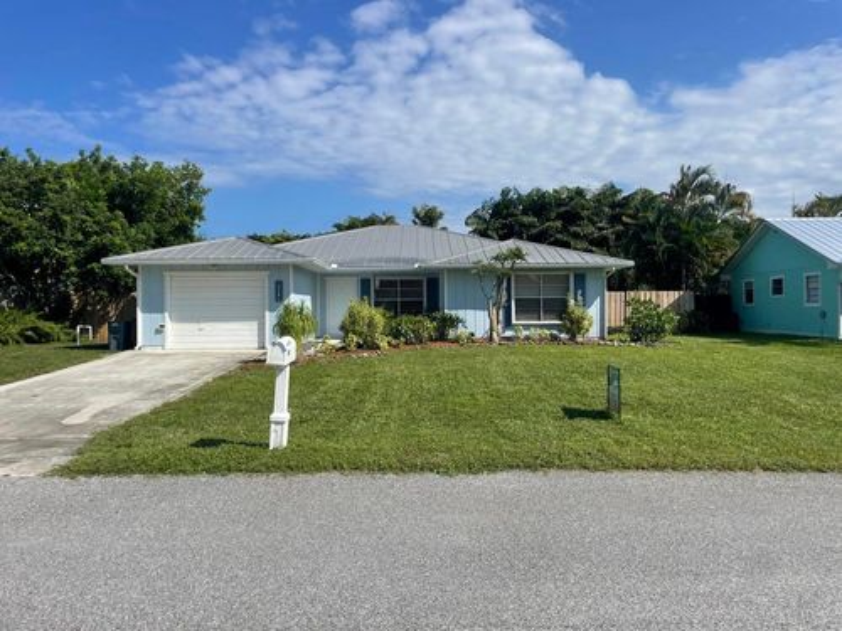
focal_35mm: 26
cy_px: 316
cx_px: 421
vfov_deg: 53.1
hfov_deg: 67.3
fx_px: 632
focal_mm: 4.2
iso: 32
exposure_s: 1/5291
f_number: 1.6
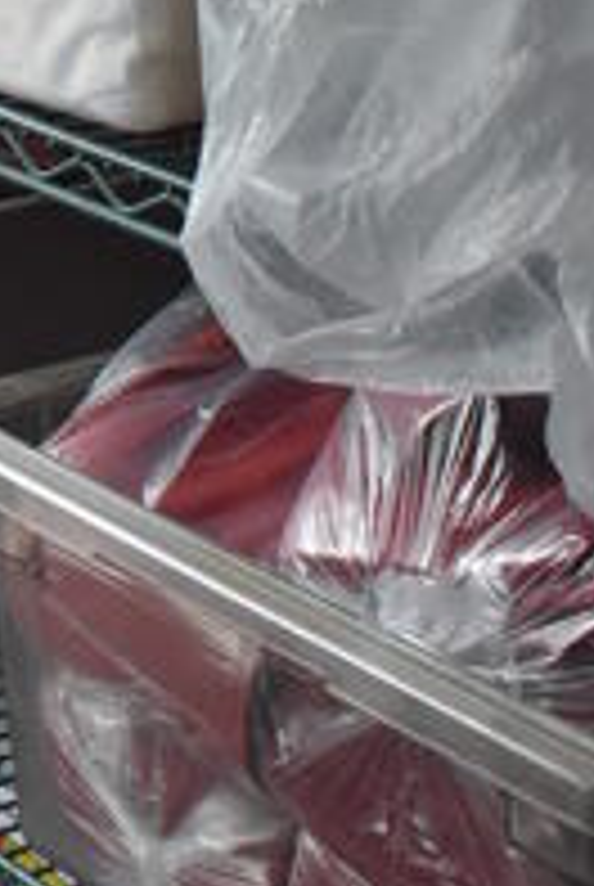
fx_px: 3083
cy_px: -349
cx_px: -297
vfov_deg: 15.4
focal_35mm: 125
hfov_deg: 10.6
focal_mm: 18
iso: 560
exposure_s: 1/250
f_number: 3.5
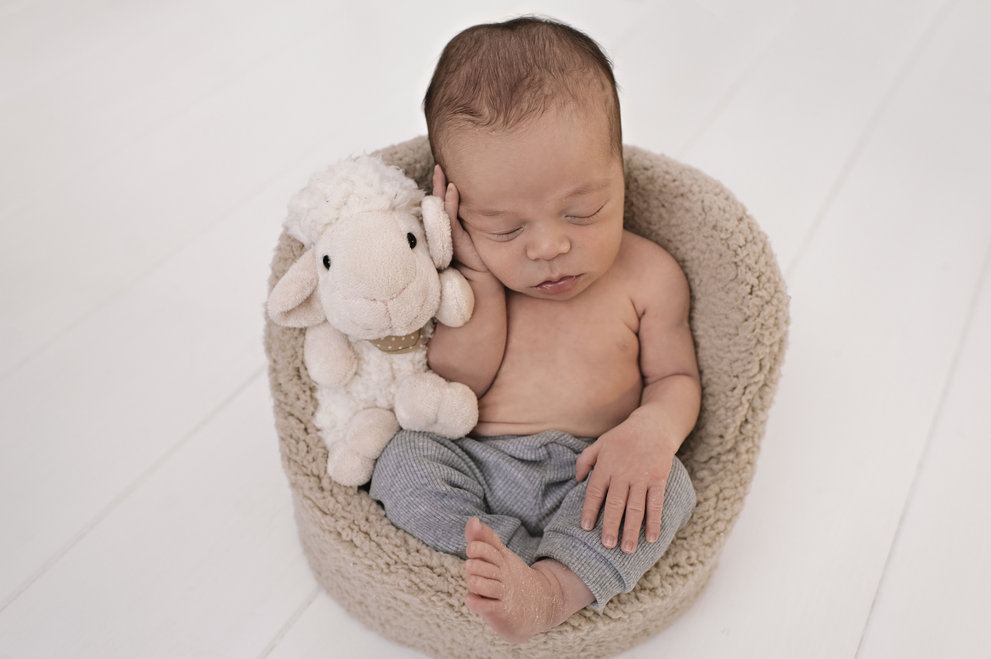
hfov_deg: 53.2
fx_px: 990
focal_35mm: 36
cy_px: 333
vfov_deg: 36.8
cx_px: 494
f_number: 3.5
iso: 500
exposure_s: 1/200
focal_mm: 35
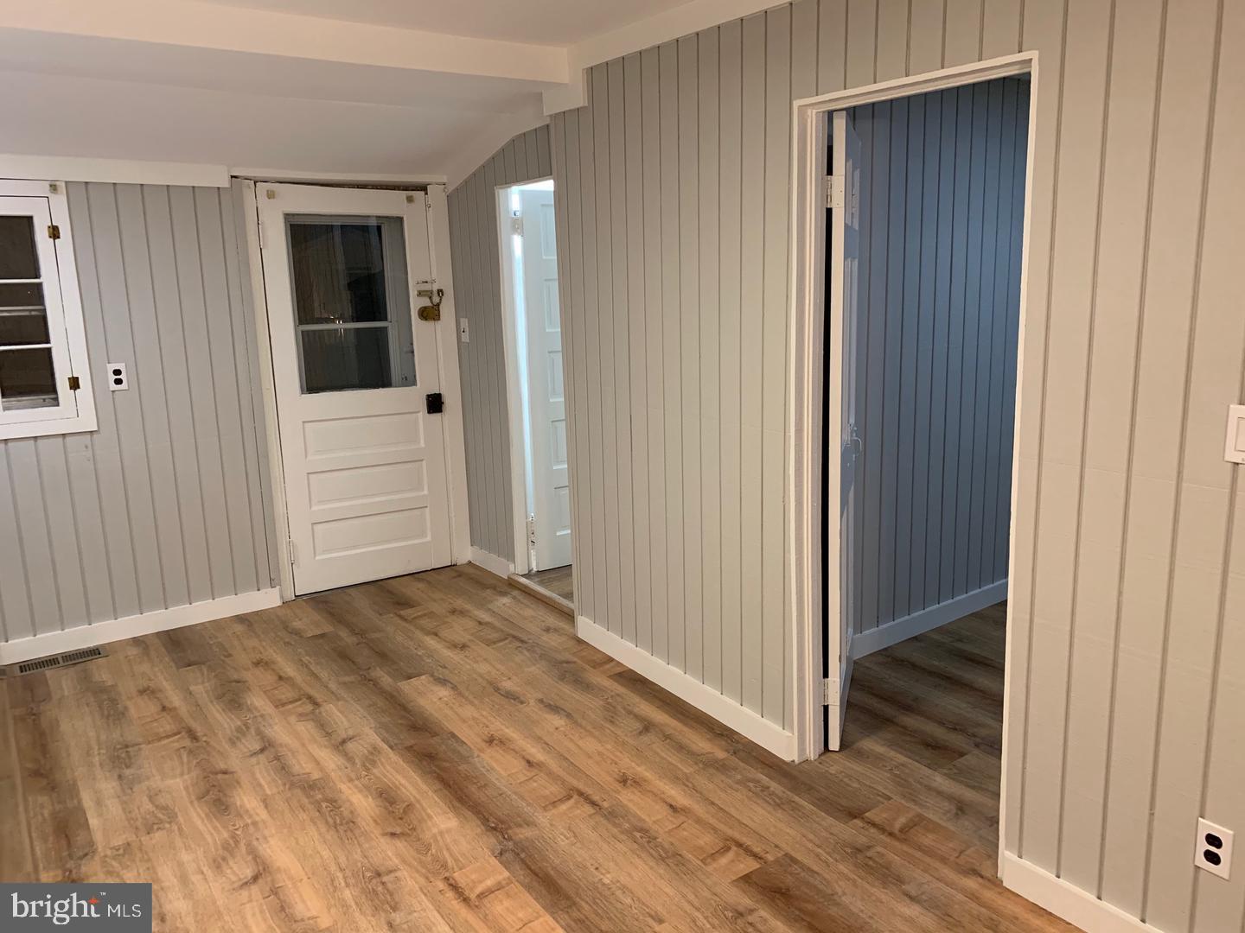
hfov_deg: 67.3
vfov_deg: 53.1
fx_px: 935
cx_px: 622
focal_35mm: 26
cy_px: 466
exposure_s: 1/60
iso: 250
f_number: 1.8
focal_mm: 4.25
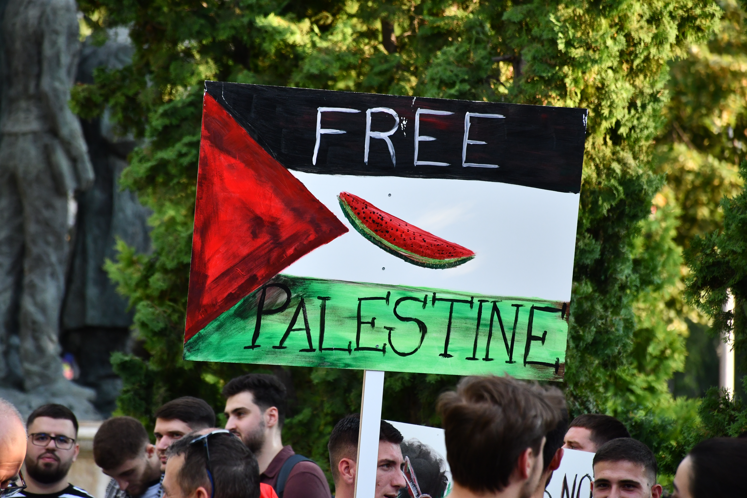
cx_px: 374
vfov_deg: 6.5
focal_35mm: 210
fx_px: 4357
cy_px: 249
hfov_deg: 9.8
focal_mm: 140
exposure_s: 1/800
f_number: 5.6
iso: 1100
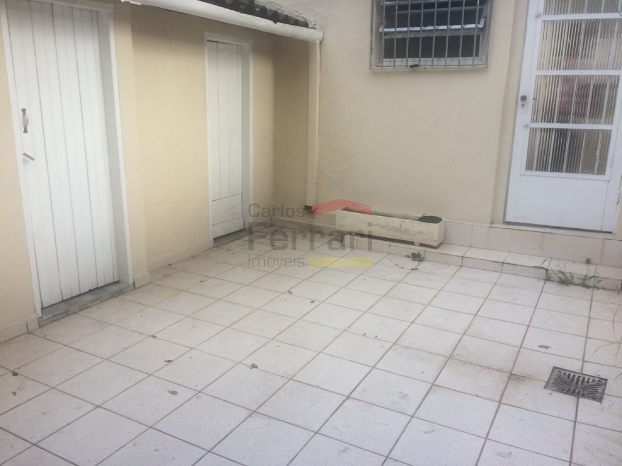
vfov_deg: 48.2
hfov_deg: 61.7
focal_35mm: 29
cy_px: 233
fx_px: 521
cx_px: 311
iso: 32
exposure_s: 1/494
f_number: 2.2
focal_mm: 4.15
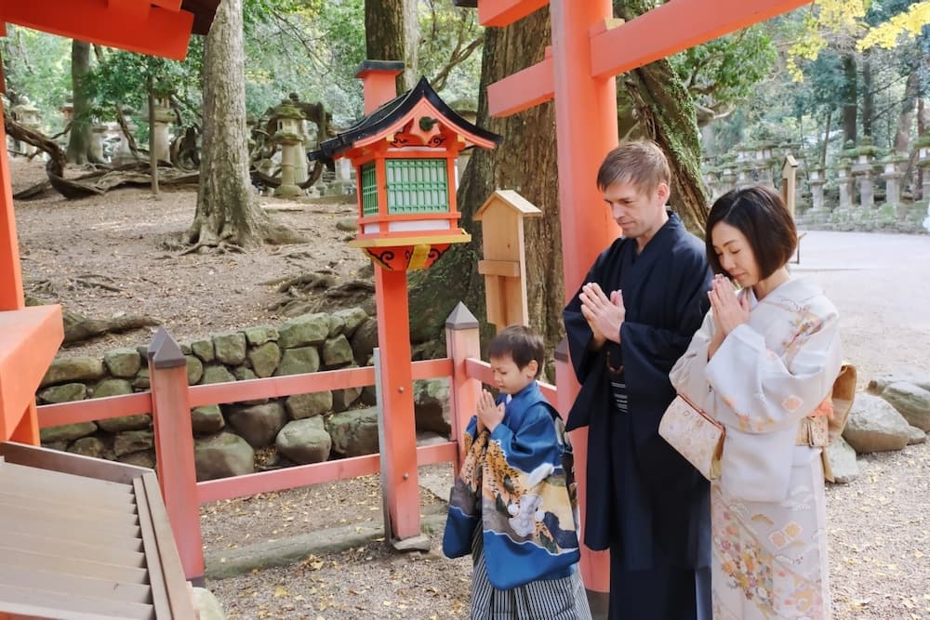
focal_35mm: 28
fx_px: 723
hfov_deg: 65.5
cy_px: 310
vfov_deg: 46.4
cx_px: 465
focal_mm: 18.4
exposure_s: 1/60
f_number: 5.6
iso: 1600
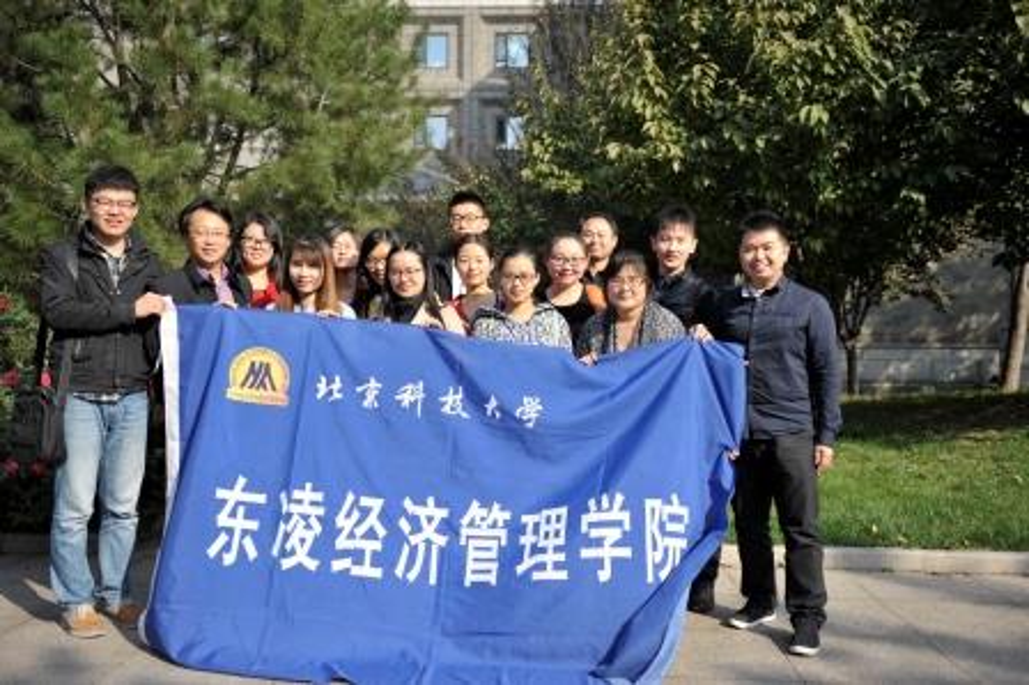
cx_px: 514
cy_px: 342
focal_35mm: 38
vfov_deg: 35.0
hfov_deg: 50.7
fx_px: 1085
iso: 400
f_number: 2.8
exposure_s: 1/5000
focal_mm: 38
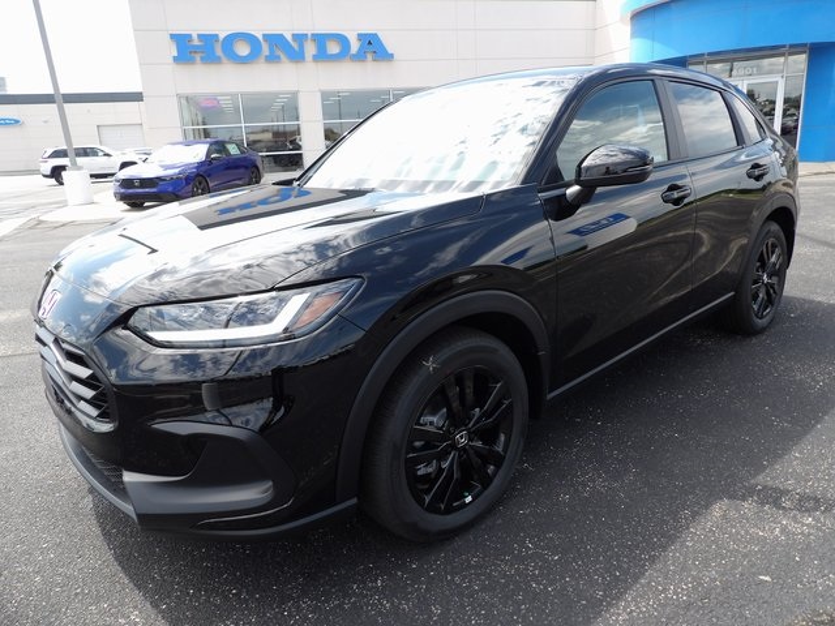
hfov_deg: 71.6
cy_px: 313
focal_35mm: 24
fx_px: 579
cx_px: 418
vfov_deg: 56.8
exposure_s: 1/298
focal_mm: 4.3
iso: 100
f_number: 3.2
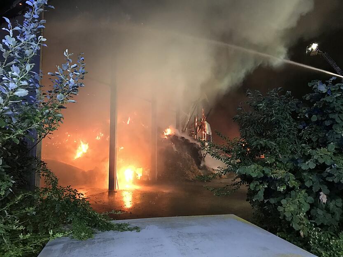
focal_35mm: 28
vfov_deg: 49.8
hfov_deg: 63.4
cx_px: 172
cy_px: 128
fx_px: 277
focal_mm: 3.99
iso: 100
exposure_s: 1/5
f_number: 1.8
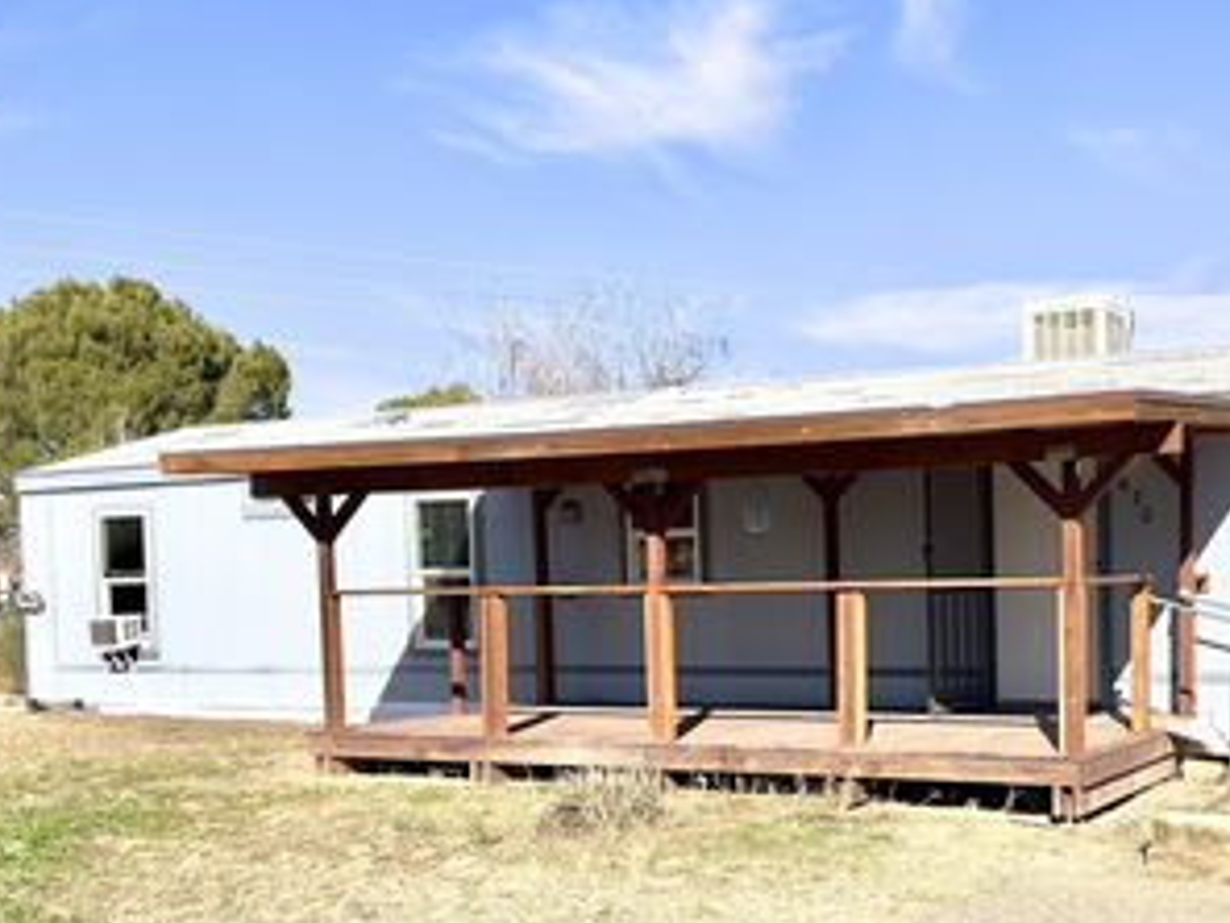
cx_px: 868
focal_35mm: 45
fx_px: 1599
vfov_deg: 31.9
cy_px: 628
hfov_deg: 41.2
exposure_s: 1/6211
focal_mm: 5.7
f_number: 1.5
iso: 50
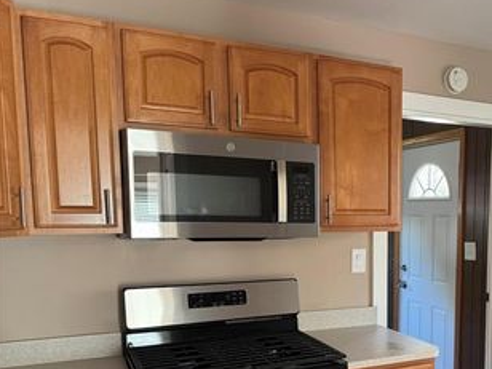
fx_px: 554
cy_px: 277
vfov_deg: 36.0
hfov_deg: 45.5
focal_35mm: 39
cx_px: 393
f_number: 1.78
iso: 320
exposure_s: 1/60
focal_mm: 6.76
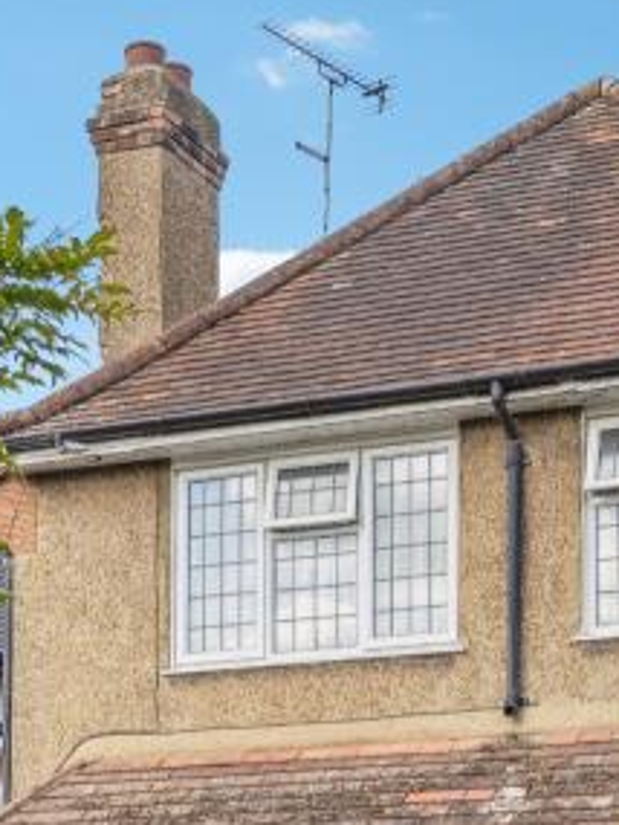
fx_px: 1977
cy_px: 854
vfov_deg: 22.5
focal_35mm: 83
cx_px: 379
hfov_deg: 17.8
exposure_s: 1/1000
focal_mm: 24
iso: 640
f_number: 5.6
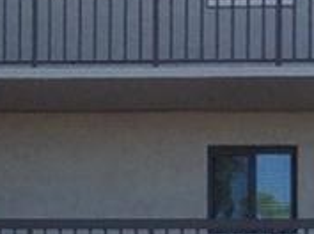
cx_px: -193
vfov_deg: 7.6
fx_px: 1729
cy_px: 367
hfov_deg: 10.0
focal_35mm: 191
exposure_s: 1/578
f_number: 2.4
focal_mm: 3.3
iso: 32
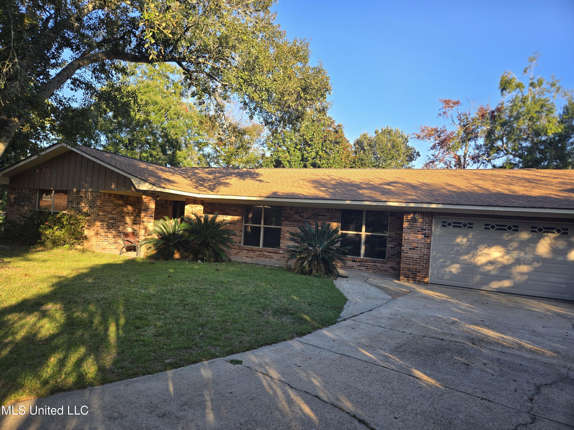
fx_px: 381
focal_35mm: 23
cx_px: 287
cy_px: 215
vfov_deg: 58.9
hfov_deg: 73.9
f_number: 1.8
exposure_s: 1/525
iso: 25
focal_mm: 5.4
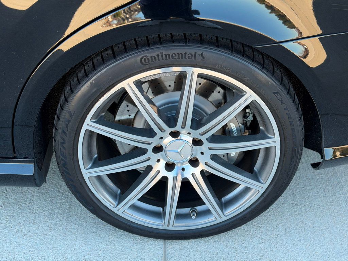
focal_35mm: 48
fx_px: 483
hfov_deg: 39.7
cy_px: 130
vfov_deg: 30.3
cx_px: 174
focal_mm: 6.76
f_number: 1.78
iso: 64
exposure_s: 1/418
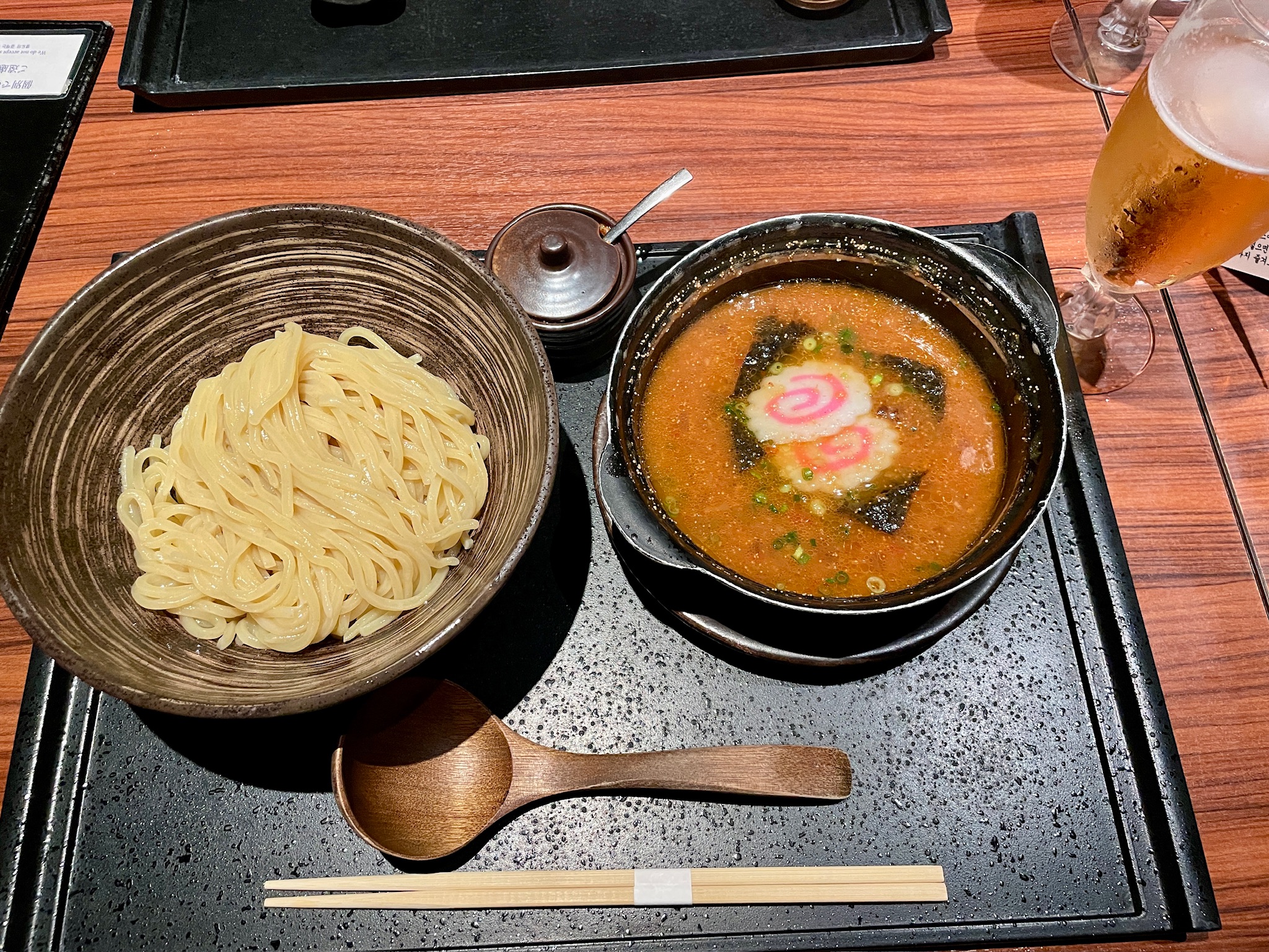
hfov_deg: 67.3
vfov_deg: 53.1
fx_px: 953
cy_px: 476
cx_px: 634
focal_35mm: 26
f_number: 1.6
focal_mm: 4.2
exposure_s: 1/60
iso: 320
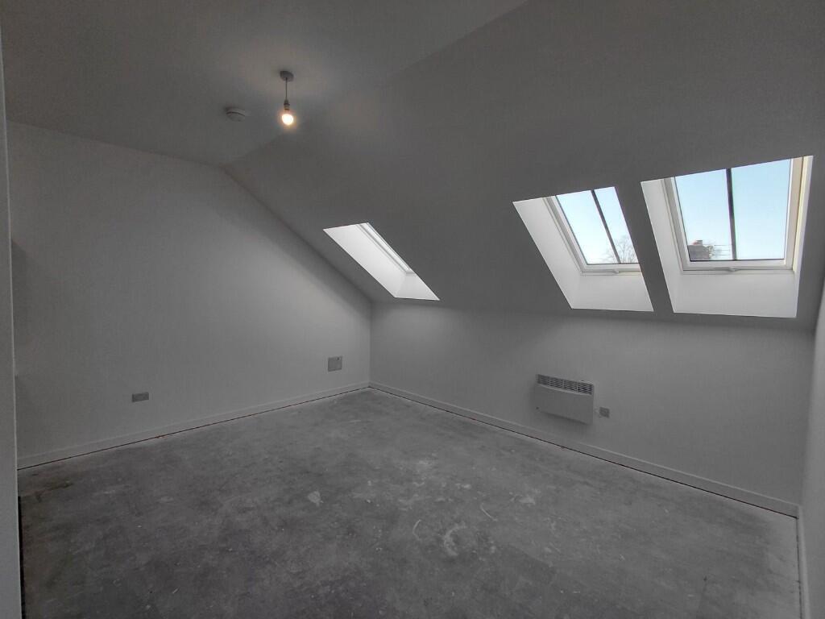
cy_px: 310
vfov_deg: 78.1
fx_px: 381
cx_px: 412
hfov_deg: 94.5
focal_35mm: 16
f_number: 2.2
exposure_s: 1/137
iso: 40
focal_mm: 1.64
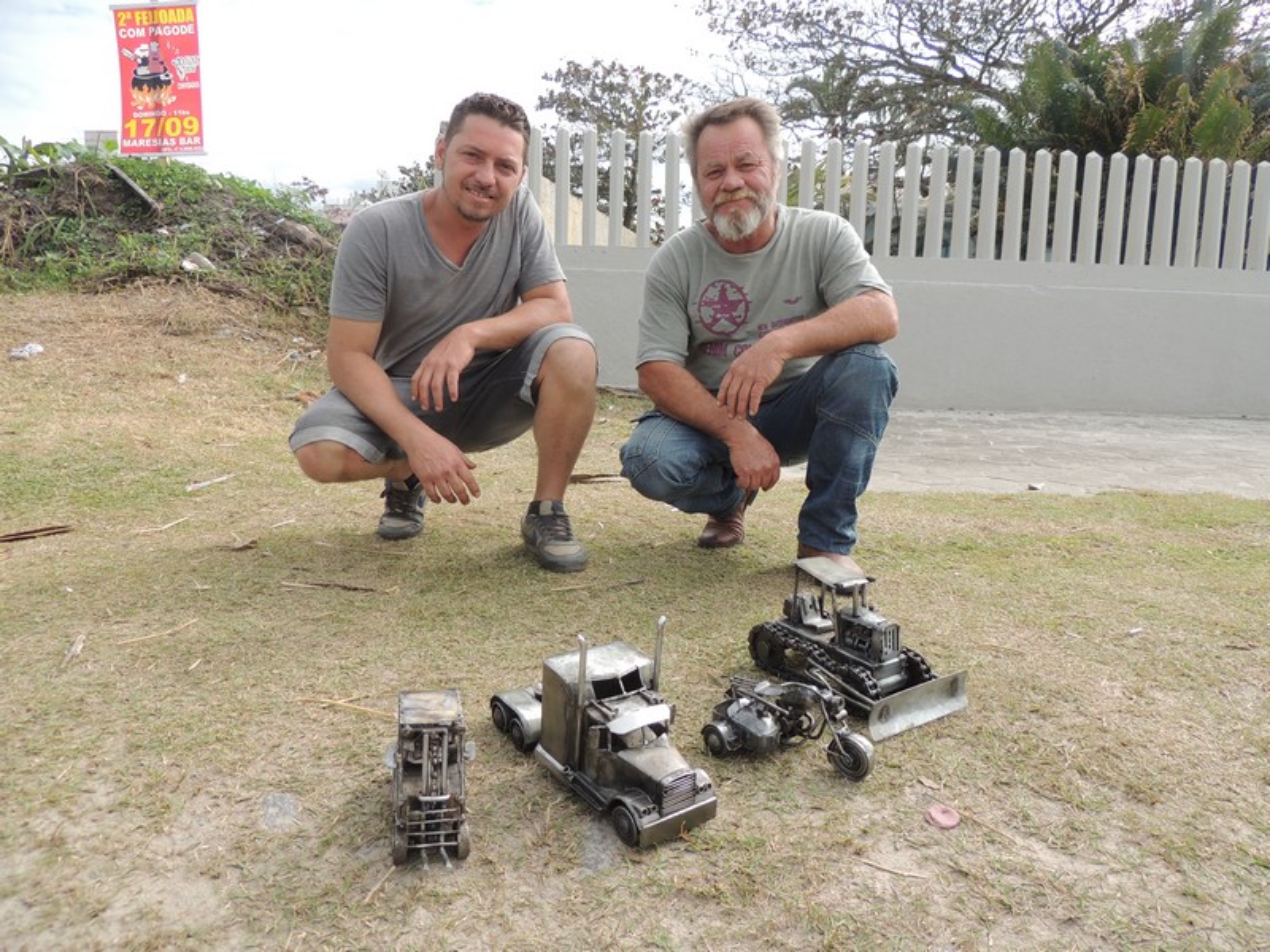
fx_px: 881
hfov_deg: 71.6
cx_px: 635
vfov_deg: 56.8
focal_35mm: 24
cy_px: 476
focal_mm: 4.3
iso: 100
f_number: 3
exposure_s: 1/640
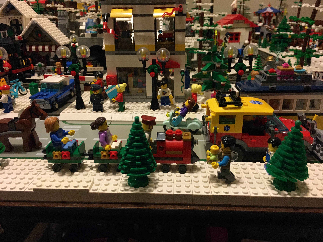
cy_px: 121
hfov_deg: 61.7
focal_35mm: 29
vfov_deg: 48.2
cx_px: 162
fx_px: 271
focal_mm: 4.15
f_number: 2.2
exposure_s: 1/30
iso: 200
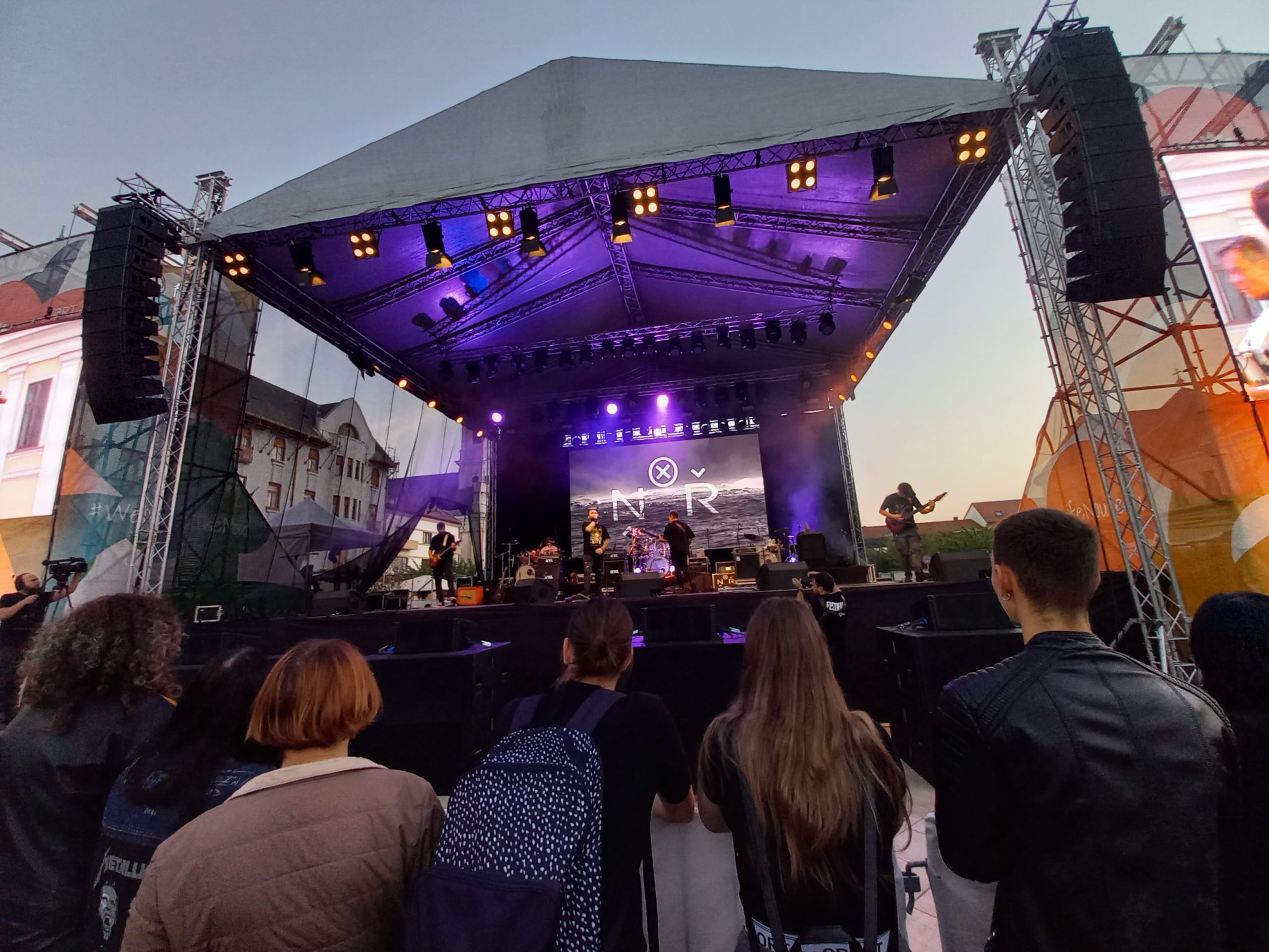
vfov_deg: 89.9
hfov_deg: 106.2
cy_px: 476
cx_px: 634
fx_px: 477
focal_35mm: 13
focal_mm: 1.42
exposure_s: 1/50
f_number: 2.2
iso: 125
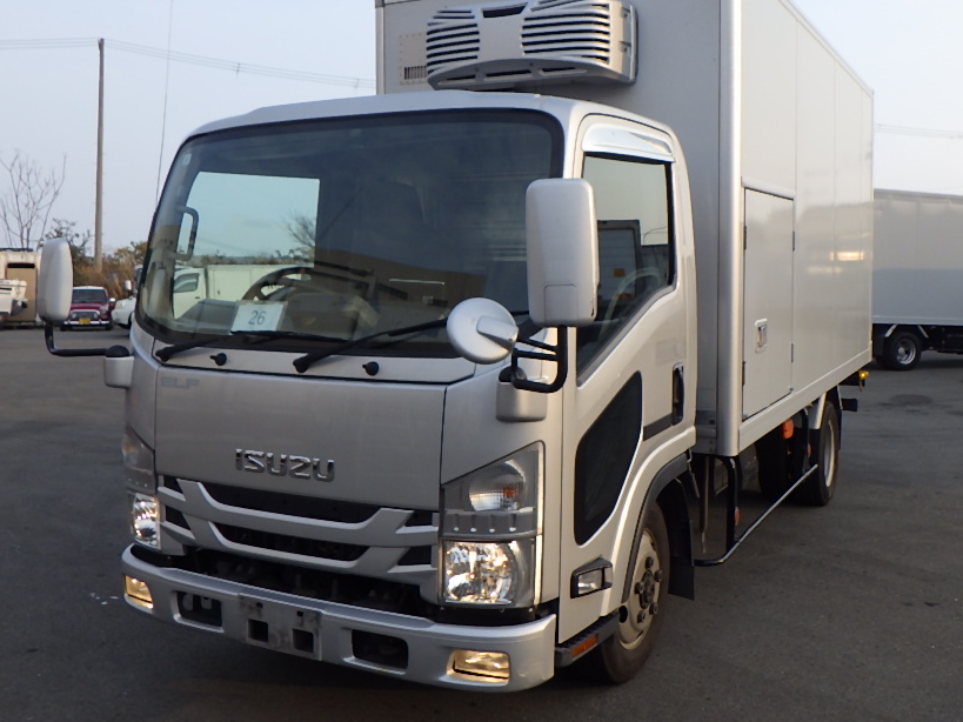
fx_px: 974
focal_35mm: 35
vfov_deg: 40.5
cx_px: 531
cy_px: 289
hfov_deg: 52.5
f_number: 4.2
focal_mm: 5
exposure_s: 1/320
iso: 125
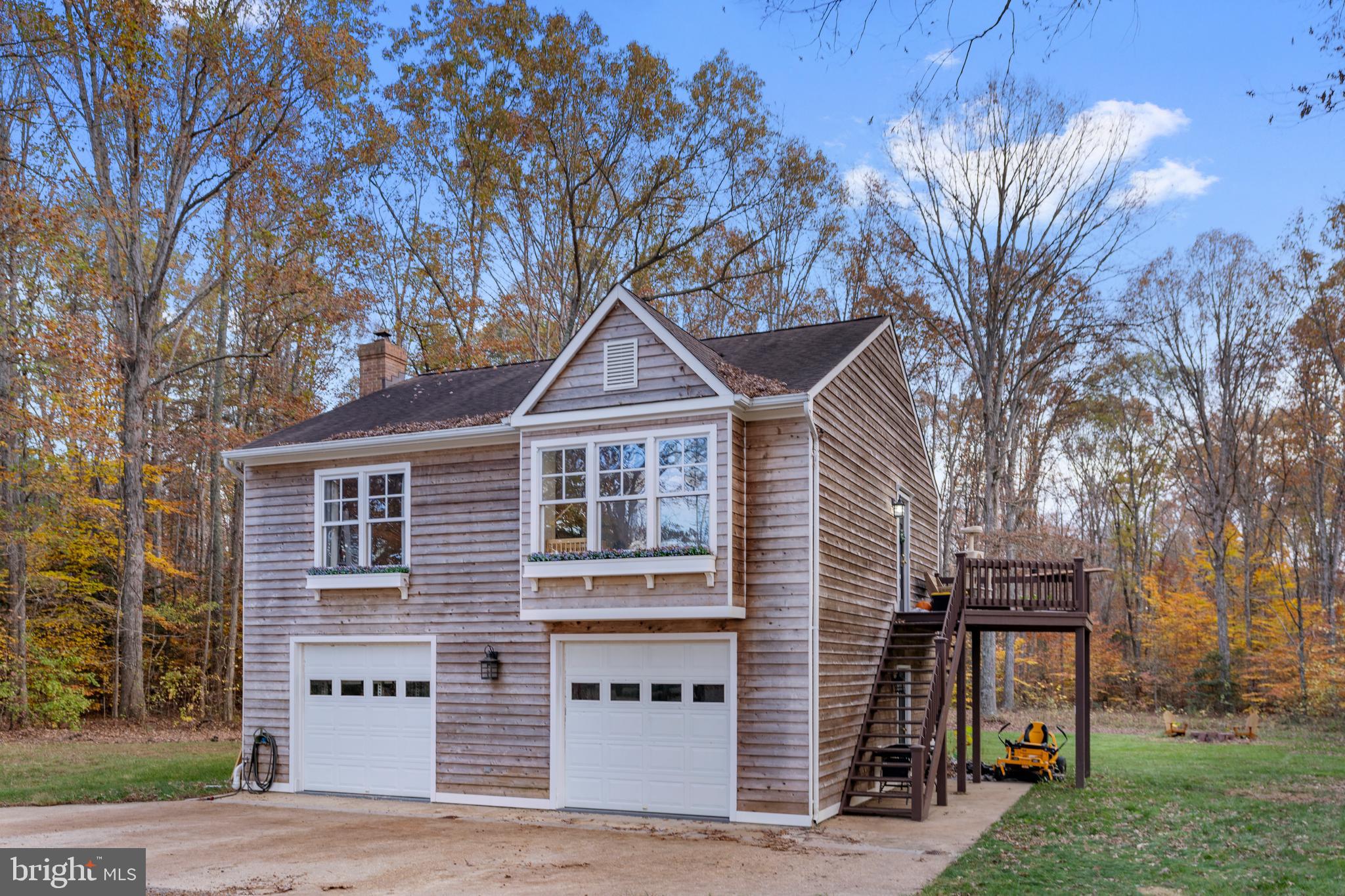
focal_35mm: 27
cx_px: 672
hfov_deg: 67.4
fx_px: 1009
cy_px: 448
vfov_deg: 47.9
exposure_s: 1/60
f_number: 4
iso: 125
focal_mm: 27
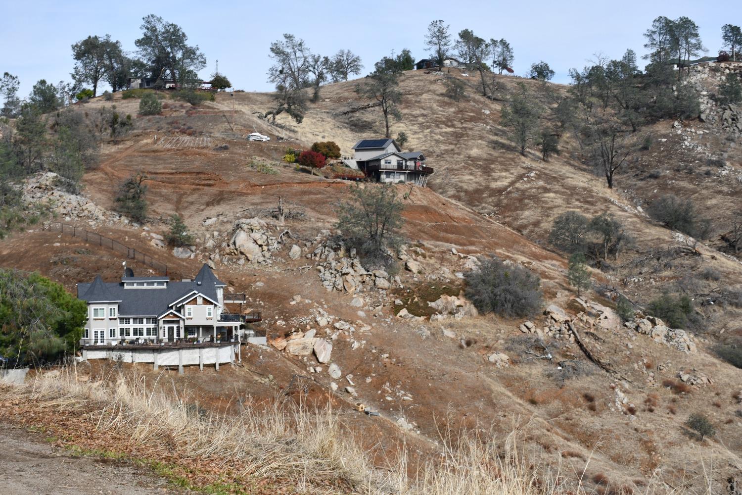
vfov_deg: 21.6
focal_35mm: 63
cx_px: 371
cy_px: 248
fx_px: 1298
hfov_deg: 31.9
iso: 100
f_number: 9
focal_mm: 42
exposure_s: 1/320
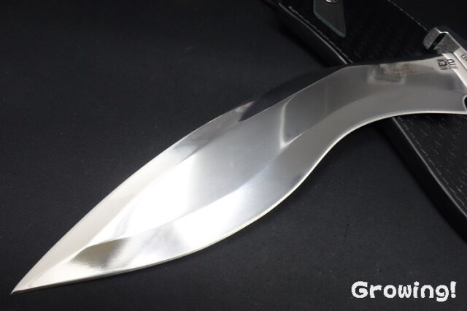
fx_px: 363
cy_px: 156
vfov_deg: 46.4
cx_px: 234
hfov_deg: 65.5
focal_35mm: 28
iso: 1000
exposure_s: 1/30
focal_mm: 10.4
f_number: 9
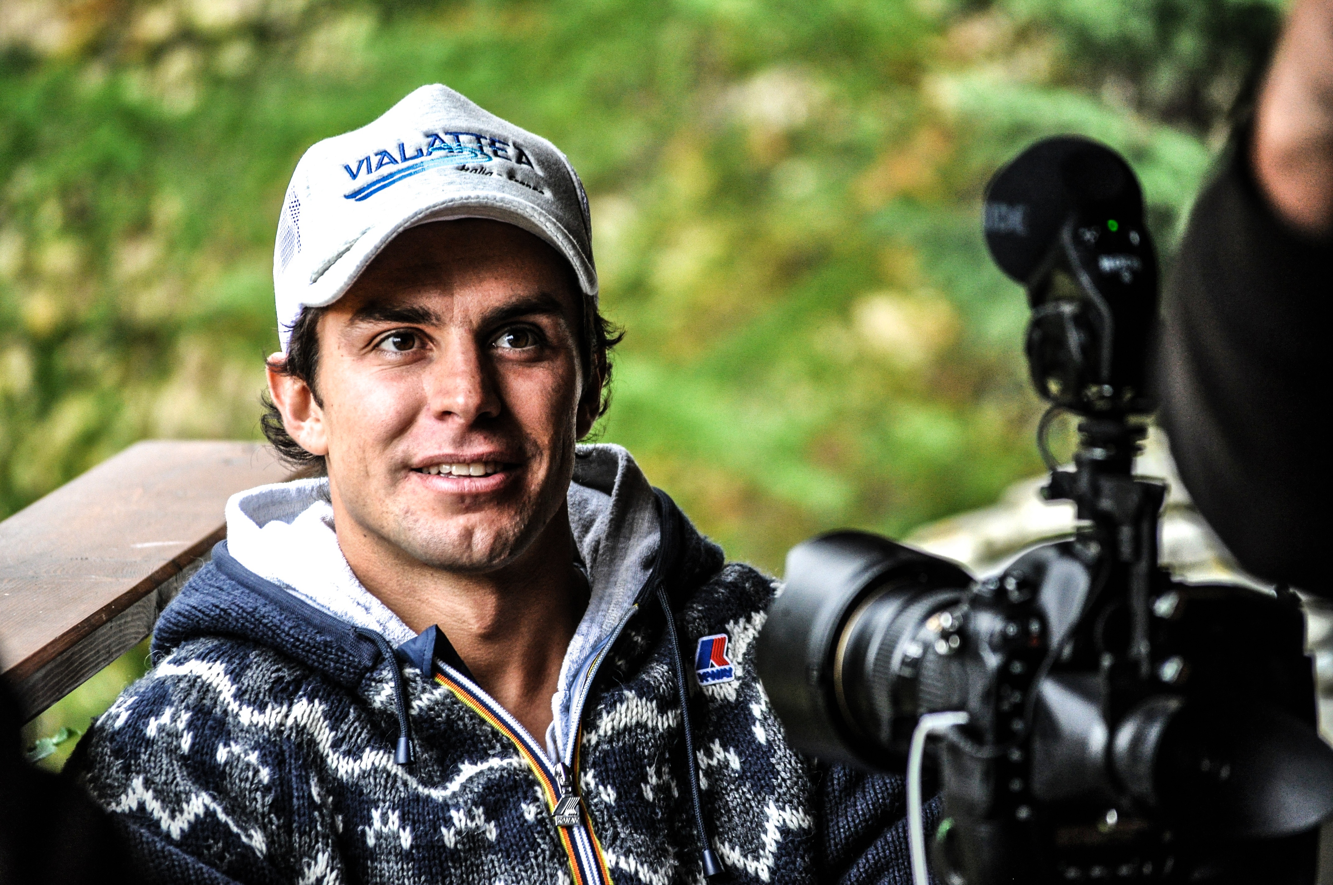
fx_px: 7489
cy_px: 442
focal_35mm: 202
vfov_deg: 6.8
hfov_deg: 10.2
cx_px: 666
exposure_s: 1/125
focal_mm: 135
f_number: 5
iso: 800
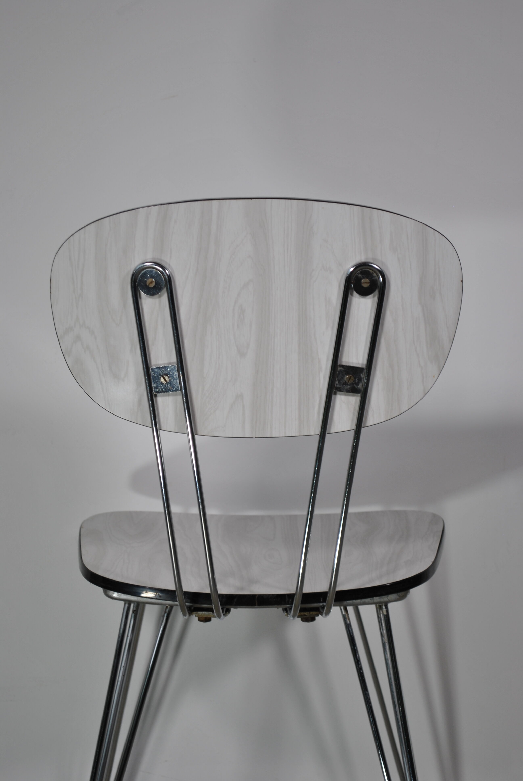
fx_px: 1793
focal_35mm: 82
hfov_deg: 16.6
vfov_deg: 24.6
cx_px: 262
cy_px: 390
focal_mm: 55
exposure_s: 1/25
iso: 100
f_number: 5.6
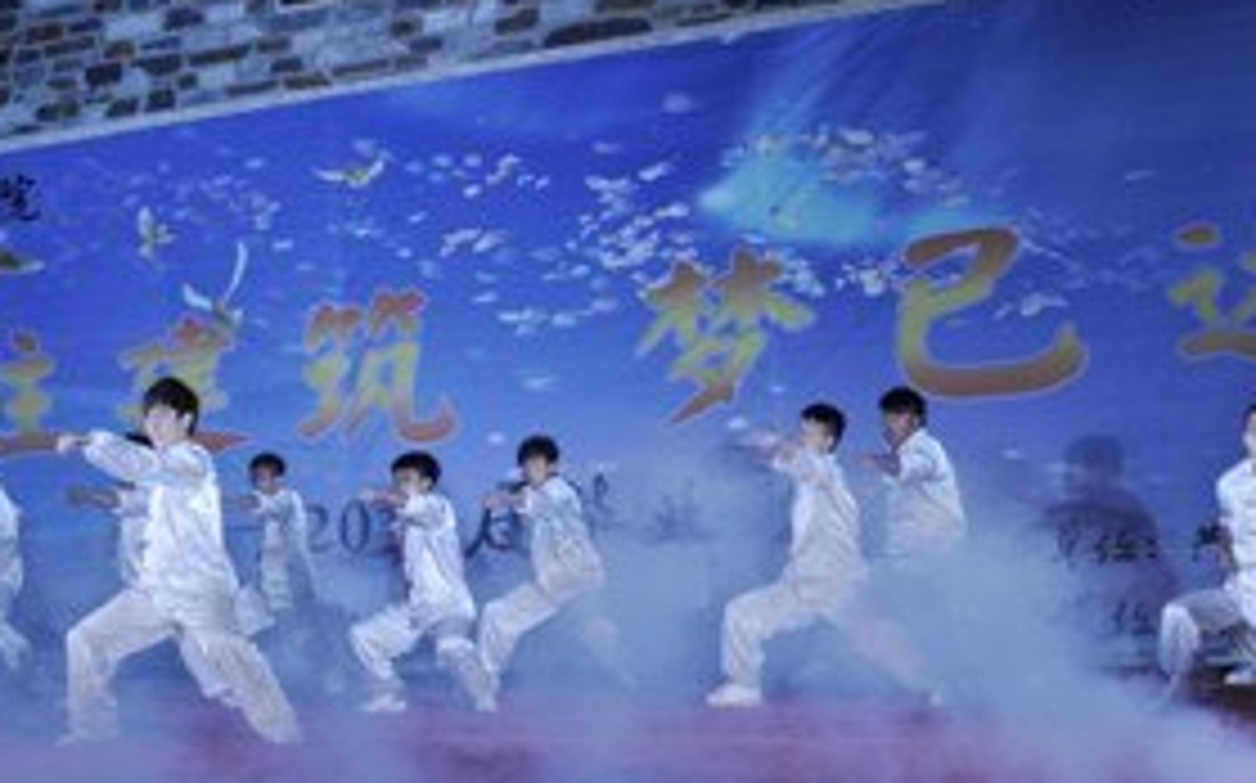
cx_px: 414
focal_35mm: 62
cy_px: 378
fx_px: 2121
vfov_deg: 20.9
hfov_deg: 32.7
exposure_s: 1/60
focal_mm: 34
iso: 250
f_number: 5
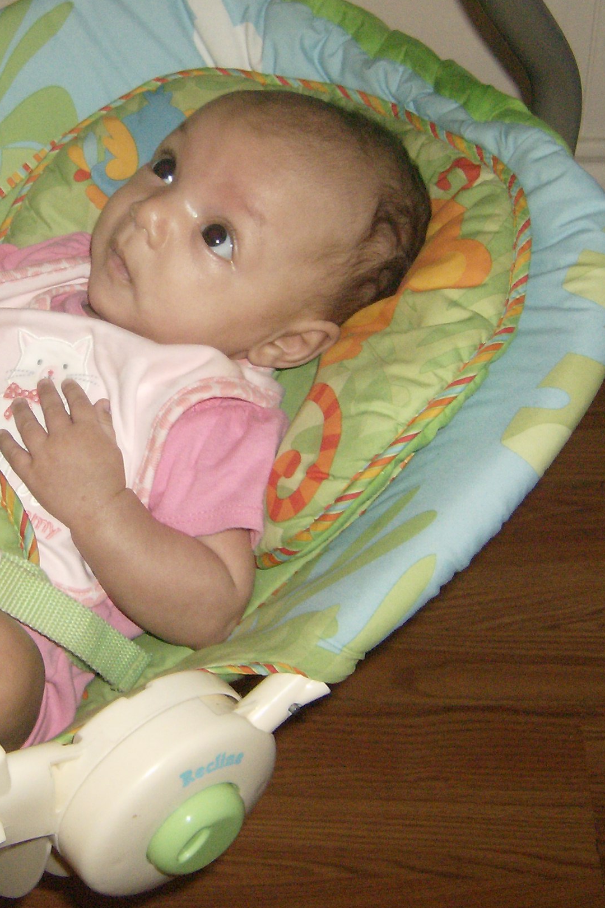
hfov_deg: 20.3
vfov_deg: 30.8
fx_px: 1639
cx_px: 16
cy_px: 341
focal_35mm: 65
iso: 200
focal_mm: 6
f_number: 2.8
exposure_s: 1/60
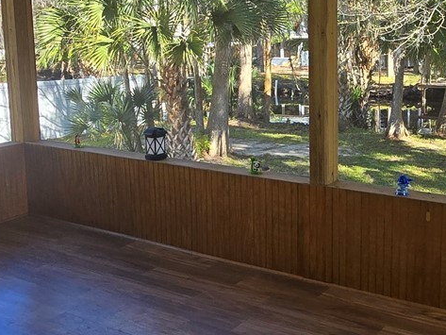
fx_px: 567
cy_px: 116
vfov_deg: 32.7
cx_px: 337
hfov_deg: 41.6
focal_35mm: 44
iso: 50
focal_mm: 2.2
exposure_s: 1/194
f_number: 2.2
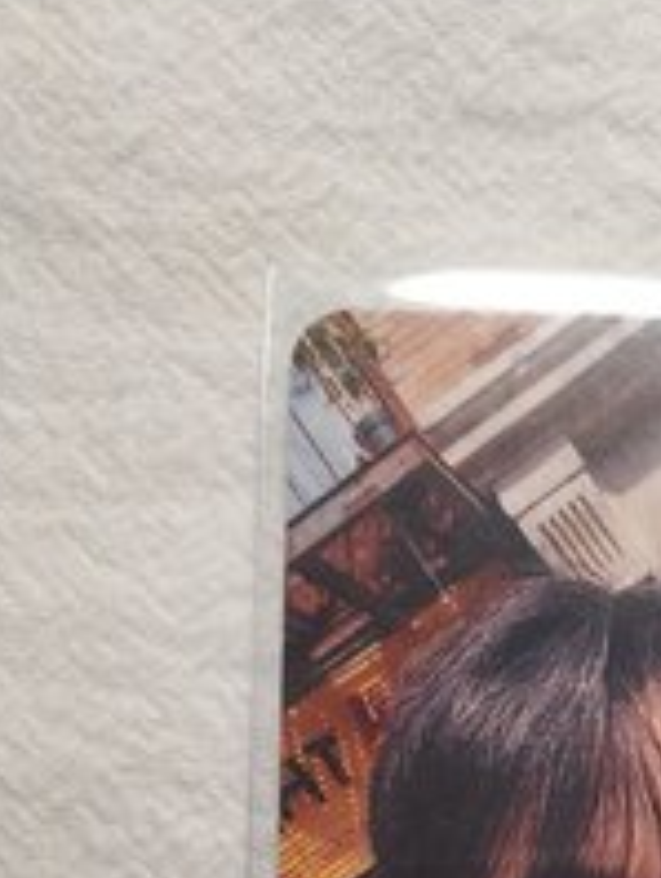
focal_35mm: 70
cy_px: 978
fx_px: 1778
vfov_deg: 25.6
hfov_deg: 19.8
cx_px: 785
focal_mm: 4.3
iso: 125
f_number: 2.4
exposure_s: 1/120
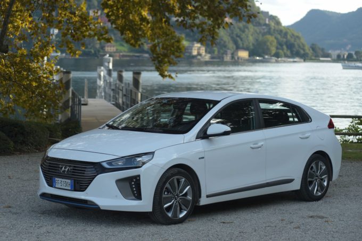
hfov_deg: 25.4
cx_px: 181
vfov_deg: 17.1
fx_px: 805
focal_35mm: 80
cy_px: 120
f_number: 4.5
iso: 800
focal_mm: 80
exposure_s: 1/800
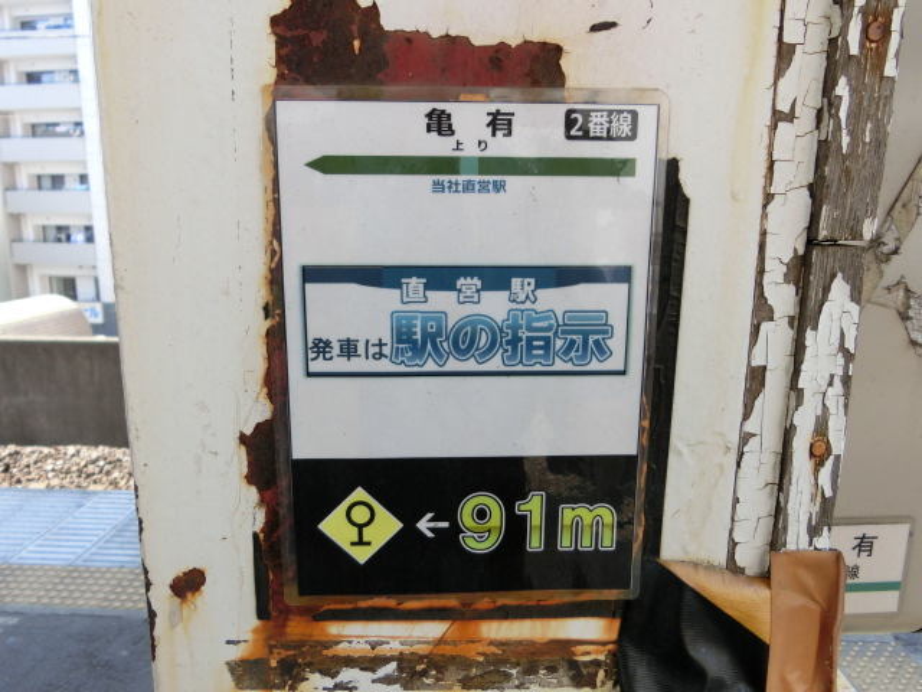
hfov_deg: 69.4
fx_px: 666
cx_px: 461
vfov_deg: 54.9
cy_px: 346
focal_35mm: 25
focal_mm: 4.5
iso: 80
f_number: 3.5
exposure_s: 1/125
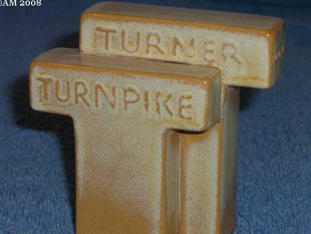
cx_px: 171
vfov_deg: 11.4
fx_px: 1168
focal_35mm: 130
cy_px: 131
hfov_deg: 15.2
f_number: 10.8
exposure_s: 1/30
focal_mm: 23.7
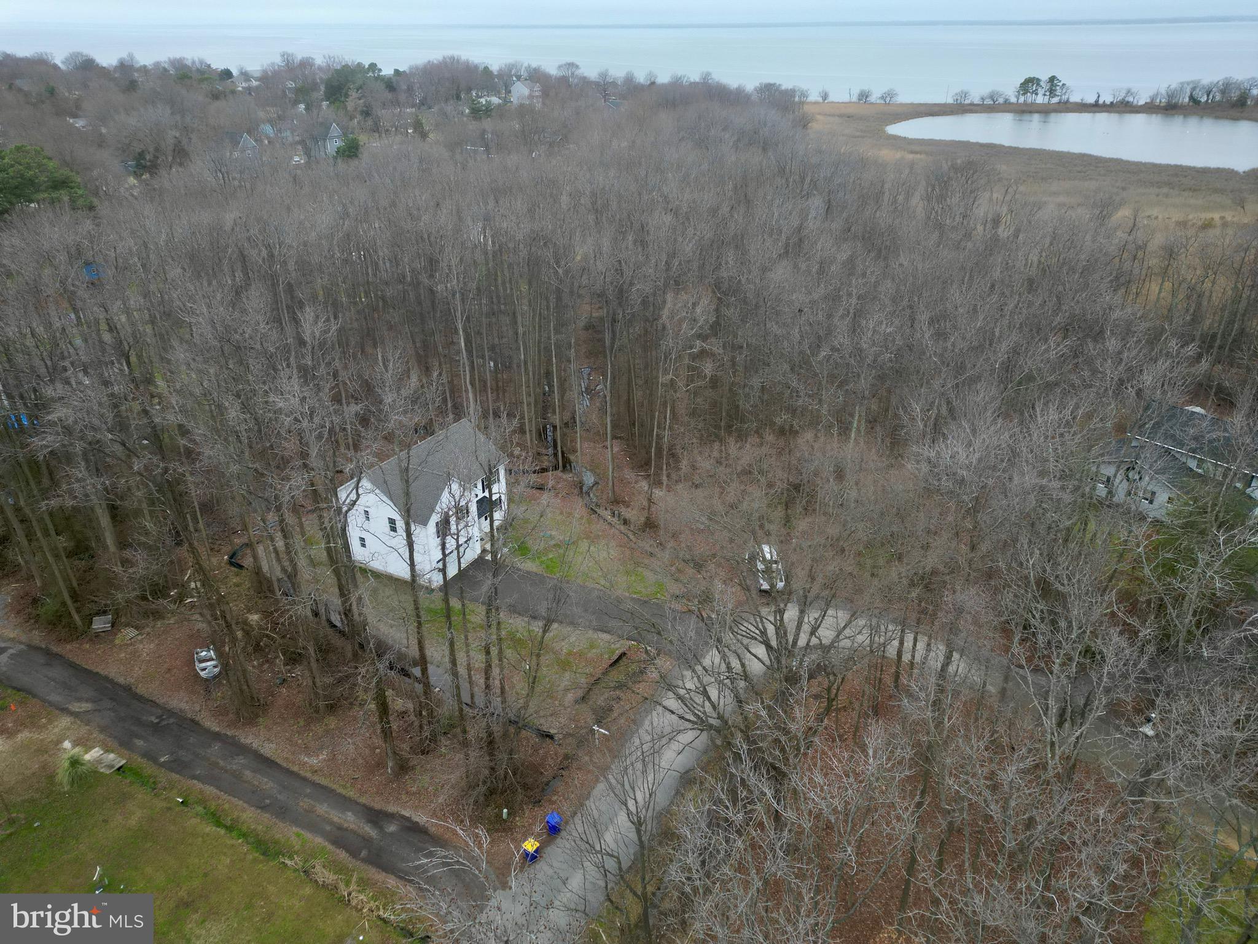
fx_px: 872
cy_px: 472
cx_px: 629
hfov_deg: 71.6
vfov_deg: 56.8
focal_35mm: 24
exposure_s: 1/640
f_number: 1.7
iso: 100
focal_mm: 6.72
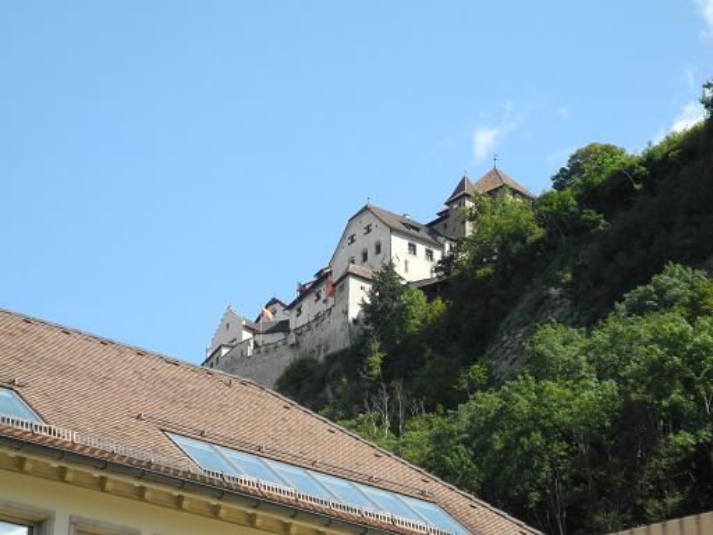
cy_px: 268
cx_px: 356
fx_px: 2163
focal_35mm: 105
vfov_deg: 14.1
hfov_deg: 18.7
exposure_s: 1/400
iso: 100
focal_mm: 22.5
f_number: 4.5
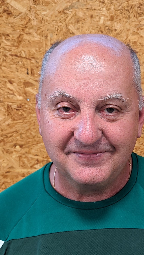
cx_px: 91
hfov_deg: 42.5
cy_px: 130
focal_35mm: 27
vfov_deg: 69.9
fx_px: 183
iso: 205
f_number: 1.85
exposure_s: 1/25
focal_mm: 6.81
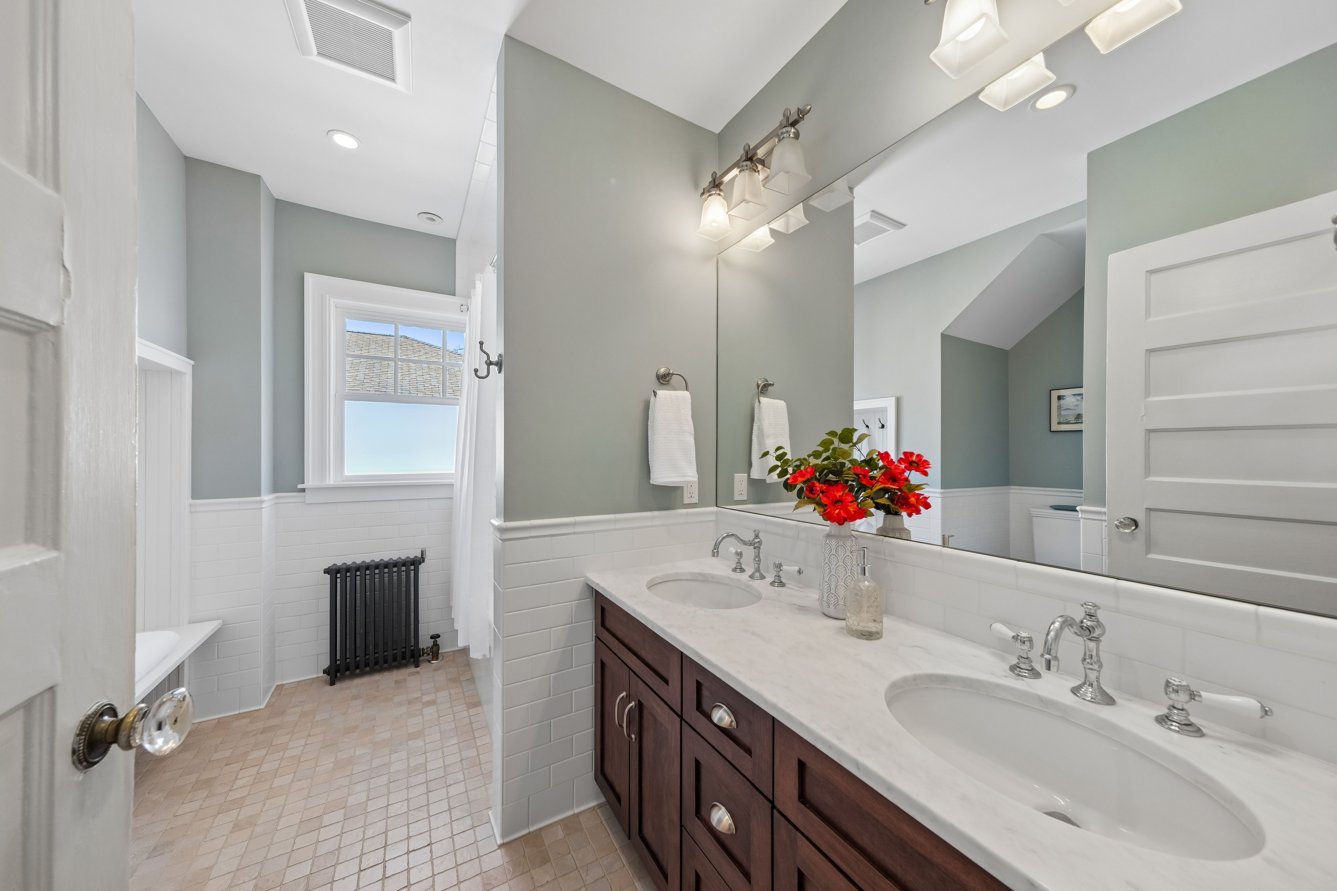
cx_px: 668
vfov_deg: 90.0
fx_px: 446
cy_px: 446
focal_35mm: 12
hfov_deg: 112.6
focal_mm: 8
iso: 400
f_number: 6.4
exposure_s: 1/30
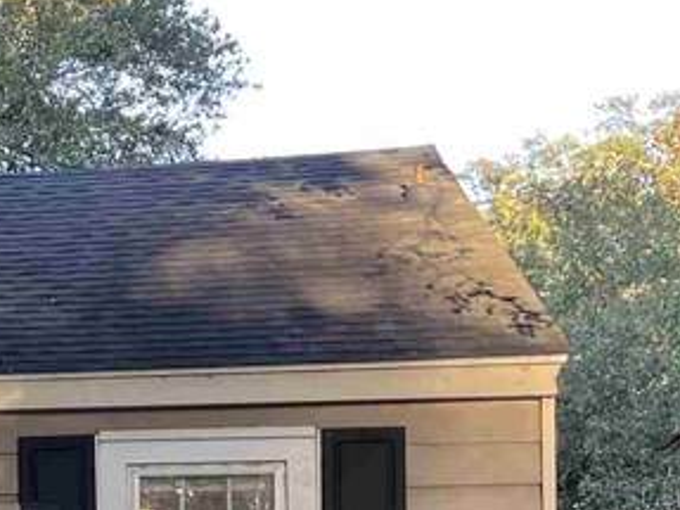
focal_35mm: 116
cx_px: -834
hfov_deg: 13.5
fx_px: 2278
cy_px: 562
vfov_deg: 12.5
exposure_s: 1/122
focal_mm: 5.1
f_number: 1.6
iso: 40
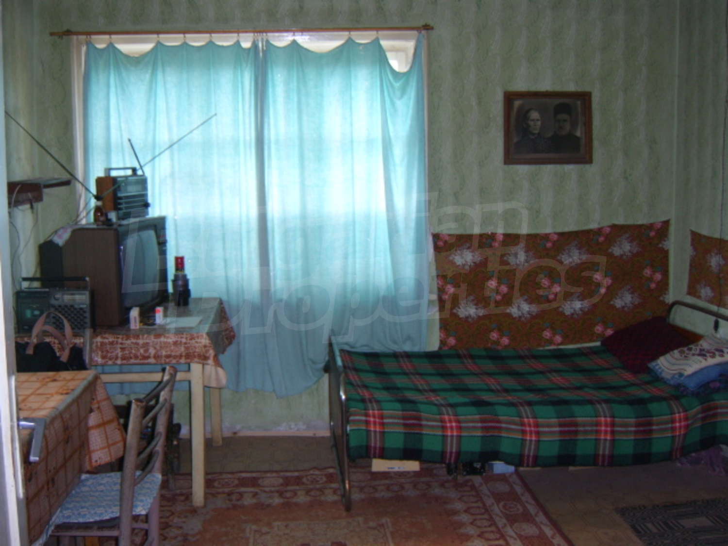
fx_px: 652
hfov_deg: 58.4
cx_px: 364
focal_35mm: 31
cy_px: 273
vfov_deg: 45.4
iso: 141
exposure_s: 1/30
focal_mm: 8.13
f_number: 2.7
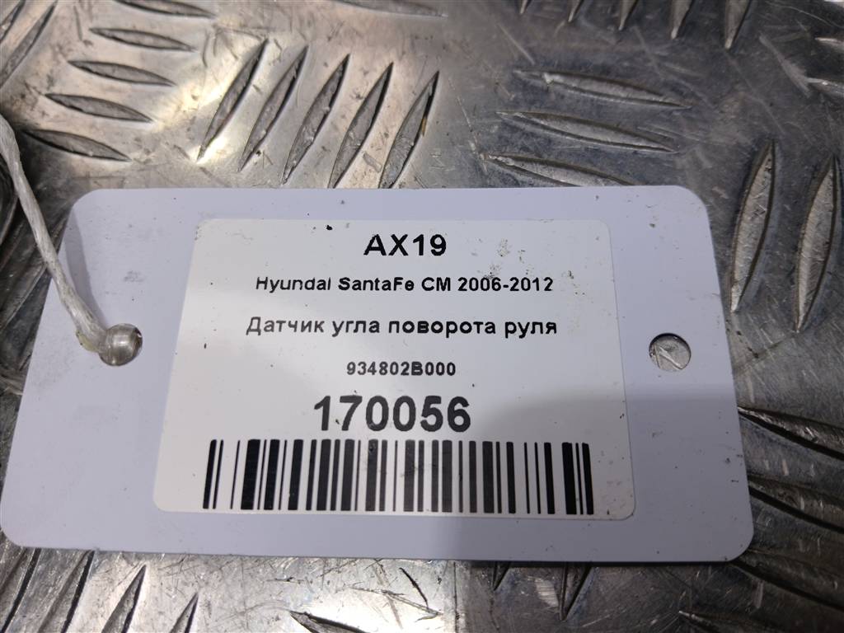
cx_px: 422
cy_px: 316
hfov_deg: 67.3
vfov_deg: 53.1
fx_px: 634
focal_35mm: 26
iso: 20
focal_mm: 3.98
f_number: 1.8
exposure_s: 1/100
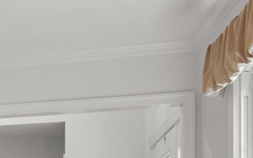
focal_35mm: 94
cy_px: 247
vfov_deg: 13.0
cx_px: -174
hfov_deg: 18.4
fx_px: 648
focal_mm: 16
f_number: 9
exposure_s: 1.6
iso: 250
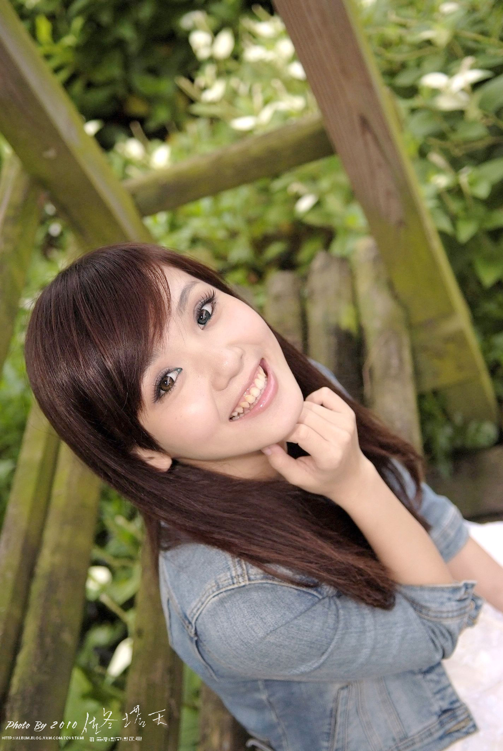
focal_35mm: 48
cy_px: 376
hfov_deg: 28.1
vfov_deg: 41.1
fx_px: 1003
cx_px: 252
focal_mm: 32
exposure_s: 1/500
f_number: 2.8
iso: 800
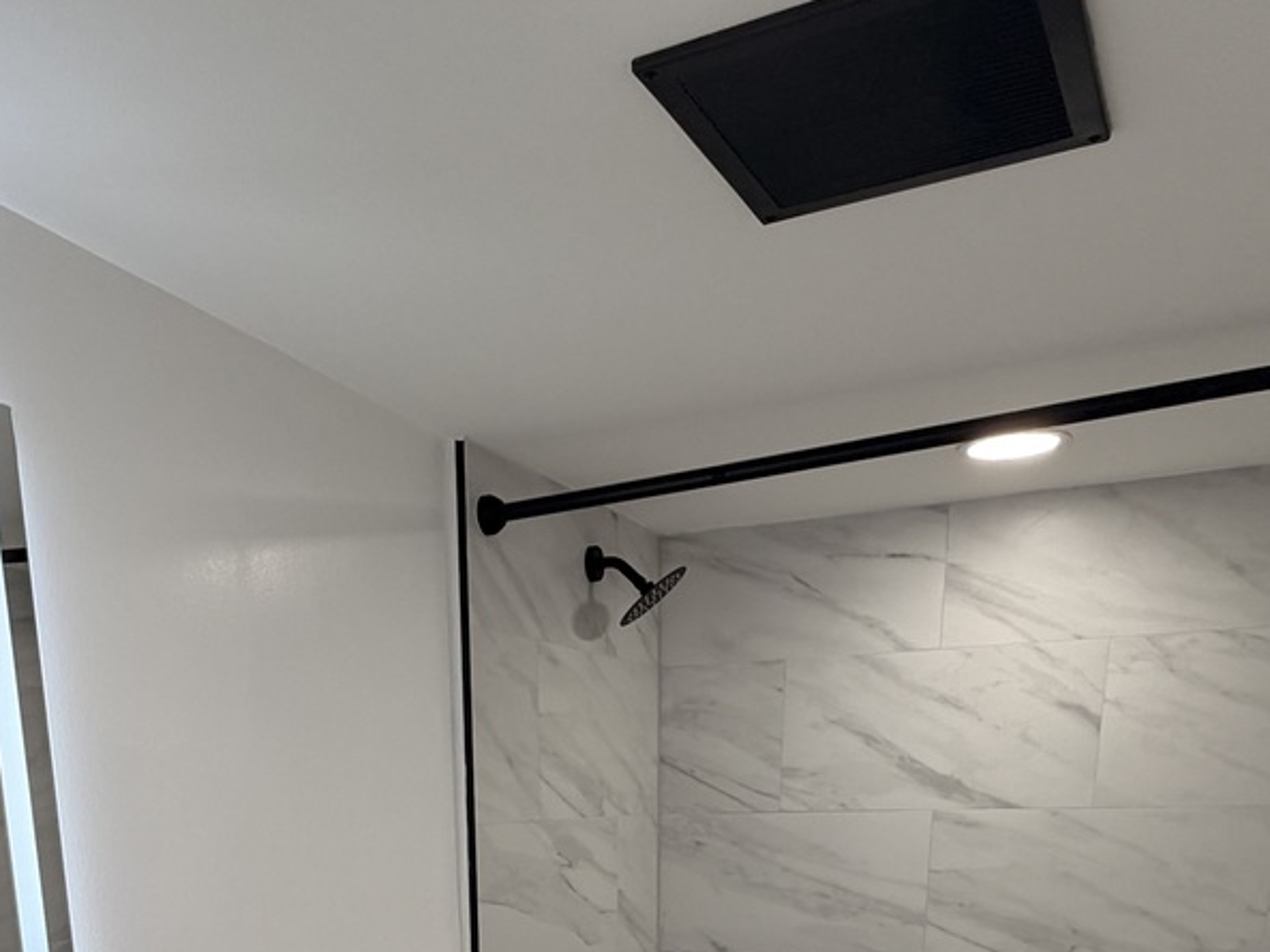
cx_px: 533
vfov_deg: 33.9
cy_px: 1140
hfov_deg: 53.7
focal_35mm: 34
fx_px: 1248
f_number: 2.2
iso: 80
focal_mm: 2.22
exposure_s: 1/121
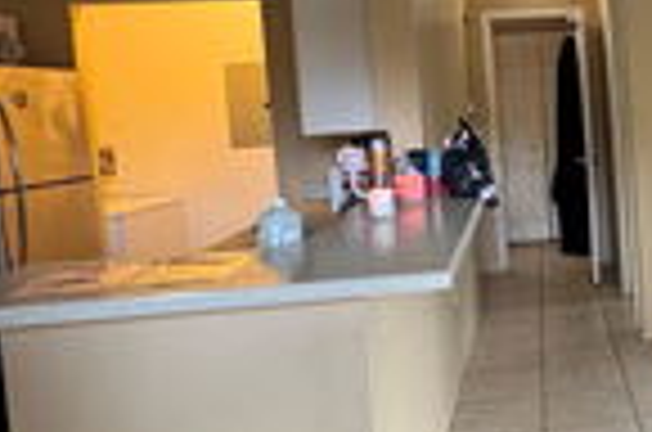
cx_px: 663
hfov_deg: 39.7
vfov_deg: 30.8
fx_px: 777
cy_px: 140
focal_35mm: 43
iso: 320
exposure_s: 1/60
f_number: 2.2
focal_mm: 2.22
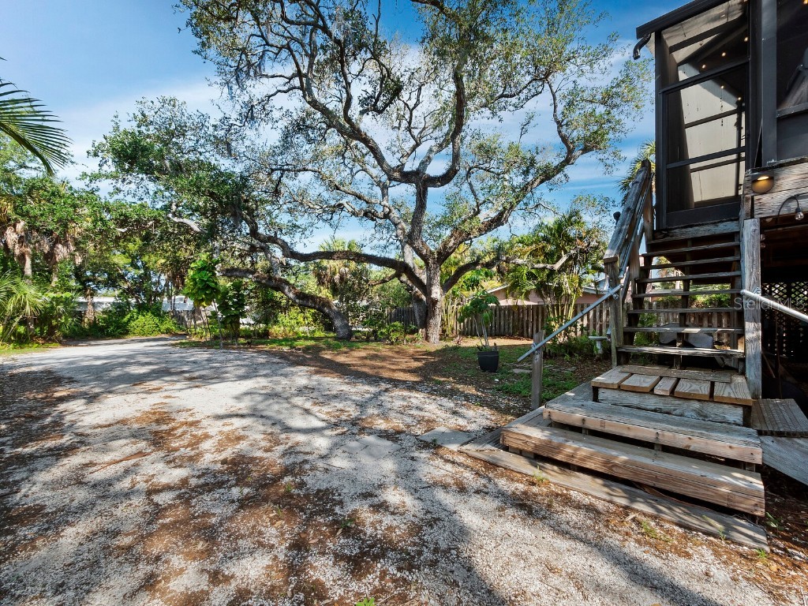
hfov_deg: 102.1
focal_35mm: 14
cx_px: 404
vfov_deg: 85.7
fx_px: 327
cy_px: 303
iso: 400
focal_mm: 7
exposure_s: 1/100
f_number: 11
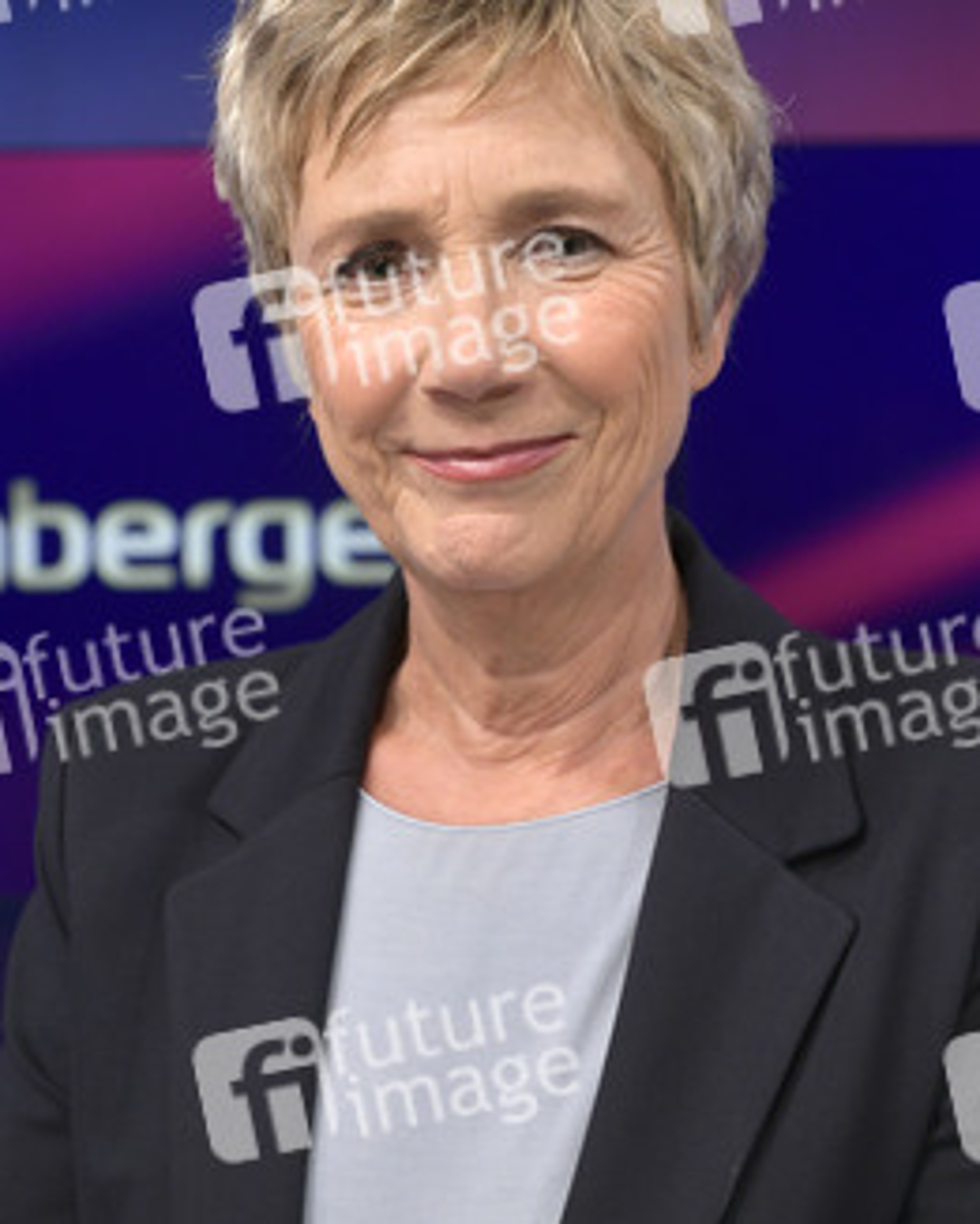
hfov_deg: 20.2
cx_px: 496
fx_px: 2754
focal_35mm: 76
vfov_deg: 25.0
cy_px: 511
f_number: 6.3
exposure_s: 1/200
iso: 1600
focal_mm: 66
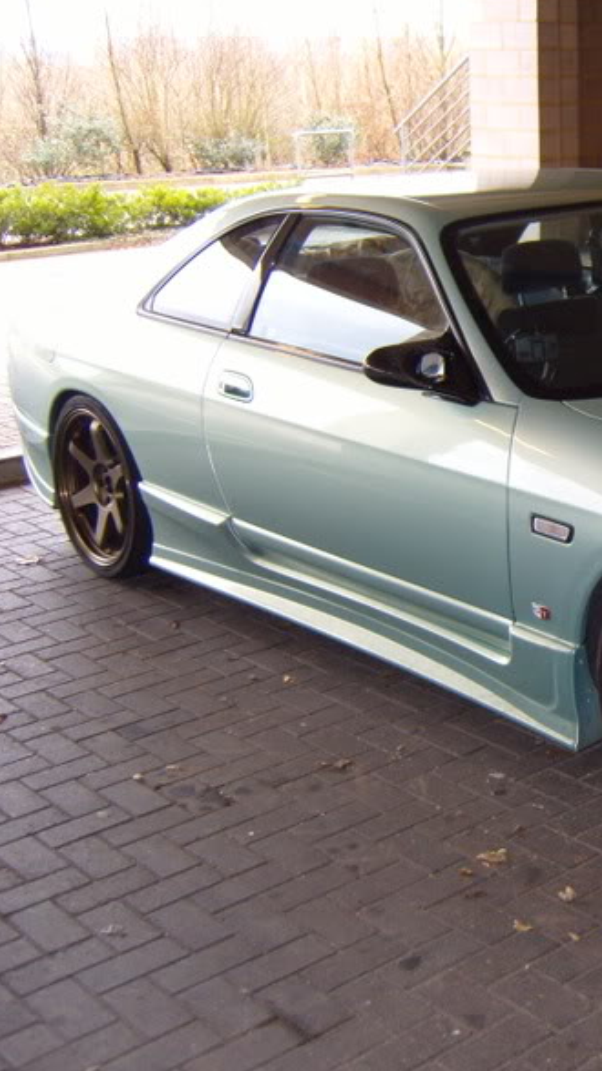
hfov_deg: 21.4
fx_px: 1476
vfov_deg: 39.9
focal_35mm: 52
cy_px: 540
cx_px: 721
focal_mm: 7.4
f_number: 2.8
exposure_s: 1/45
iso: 155
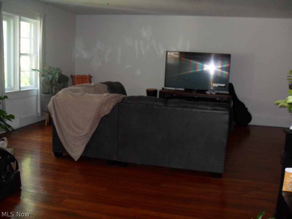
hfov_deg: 52.6
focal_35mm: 35
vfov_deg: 40.7
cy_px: 110
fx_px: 295
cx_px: 146
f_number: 3
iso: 200
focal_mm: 6.3
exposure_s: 1/45
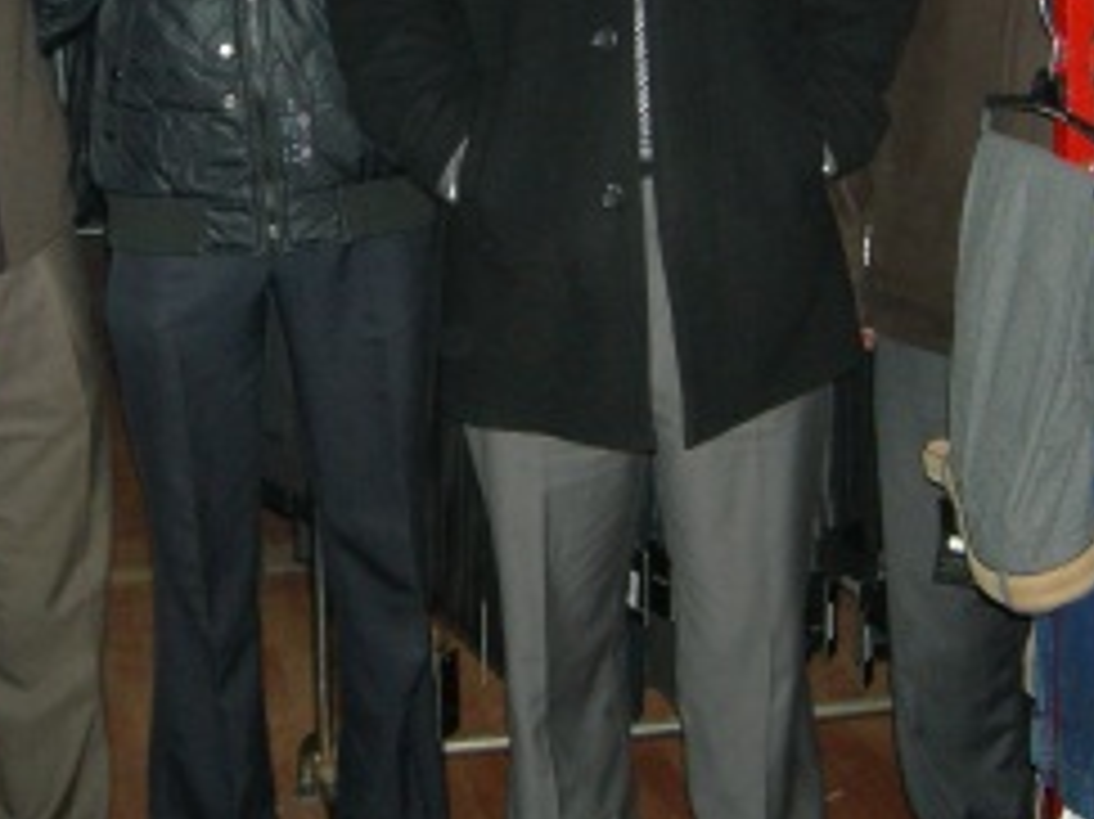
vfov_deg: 19.4
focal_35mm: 74
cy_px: 25
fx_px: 2338
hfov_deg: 26.3
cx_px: 414
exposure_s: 1/60.1
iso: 200
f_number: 2.7
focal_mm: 7.5
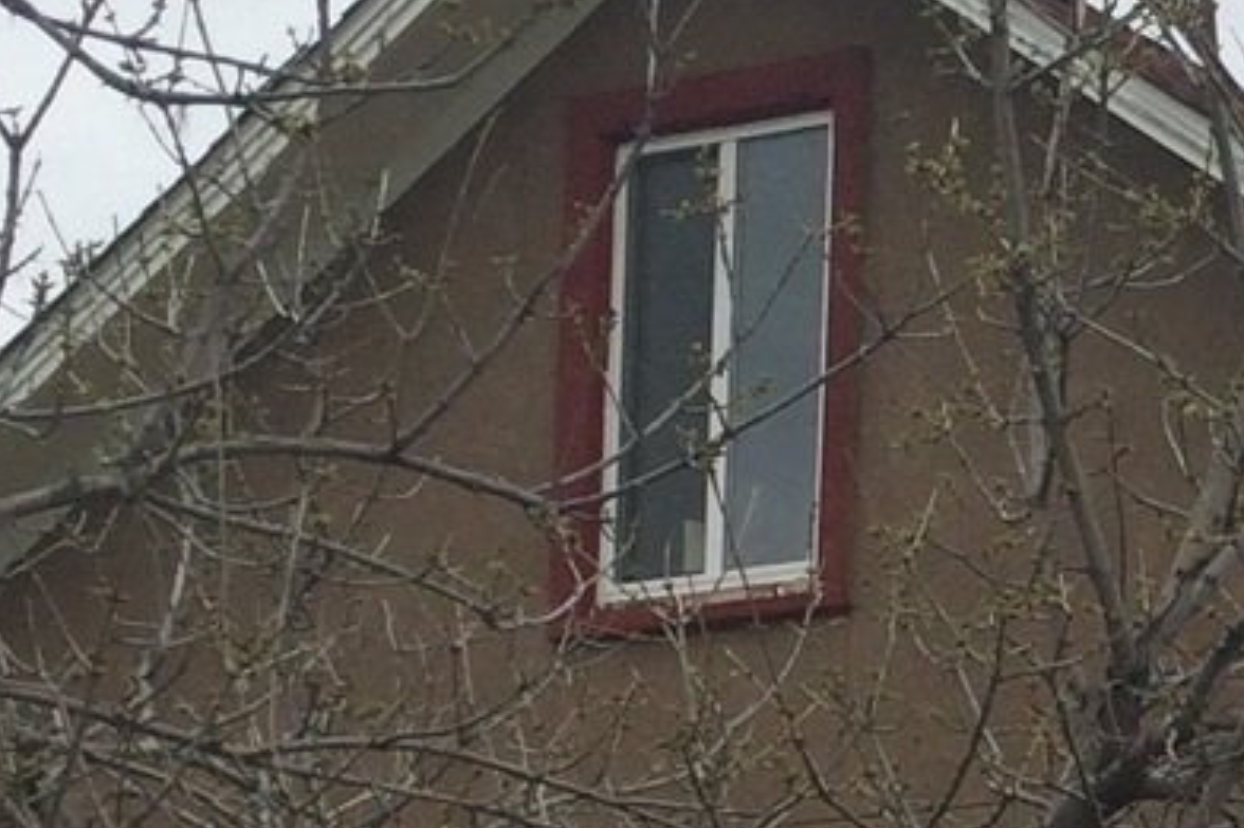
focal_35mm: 154
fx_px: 5319
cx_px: 2091
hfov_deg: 12.4
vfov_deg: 8.7
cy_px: 1285
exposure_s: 1/1001
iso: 32
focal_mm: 4.15
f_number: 2.2
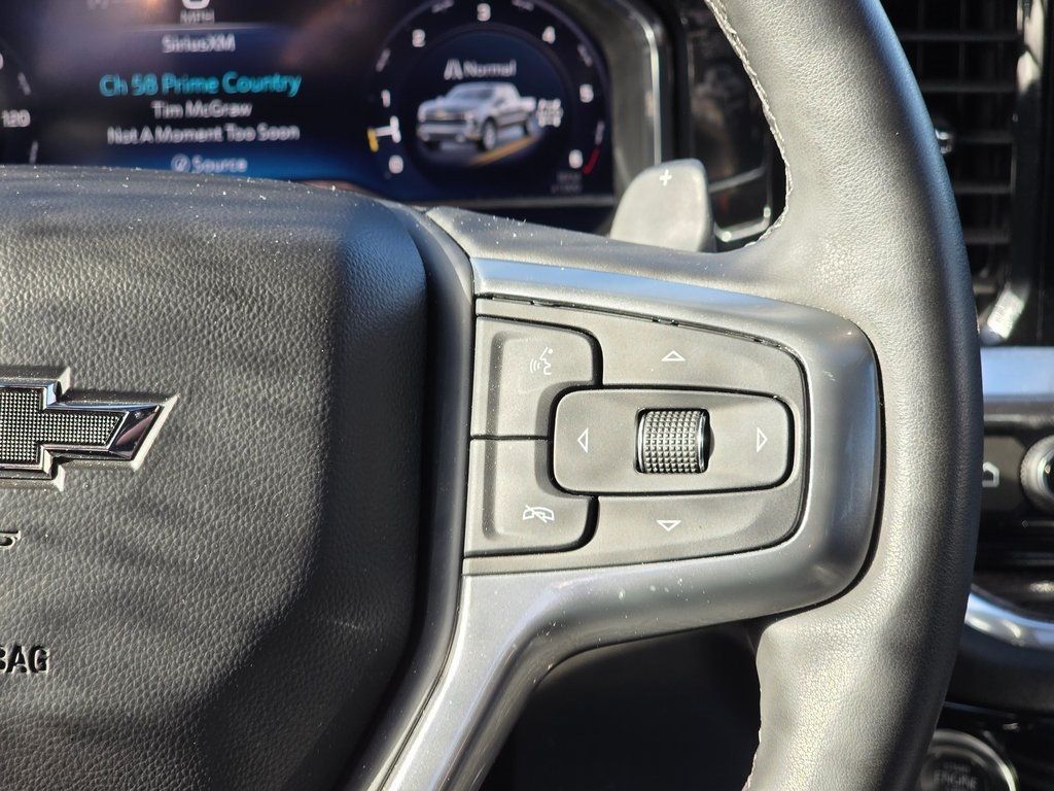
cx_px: 527
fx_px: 2101
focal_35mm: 69
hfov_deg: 28.2
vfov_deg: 21.3
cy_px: 396
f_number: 2.4
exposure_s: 1/161
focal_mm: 7.9
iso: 50
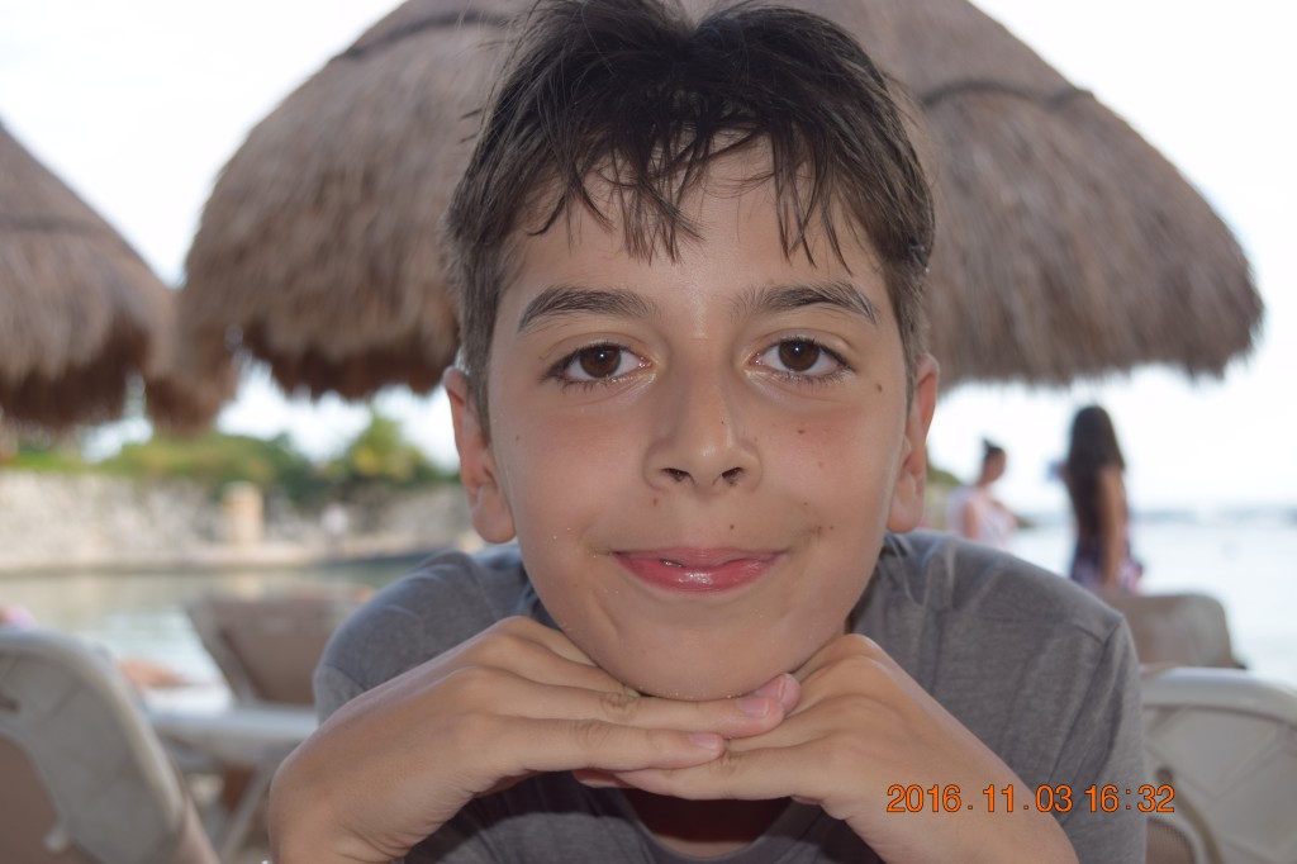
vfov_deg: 26.5
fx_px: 1837
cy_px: 432
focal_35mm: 51
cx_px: 648
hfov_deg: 38.9
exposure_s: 1/125
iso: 125
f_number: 5.6
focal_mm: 34
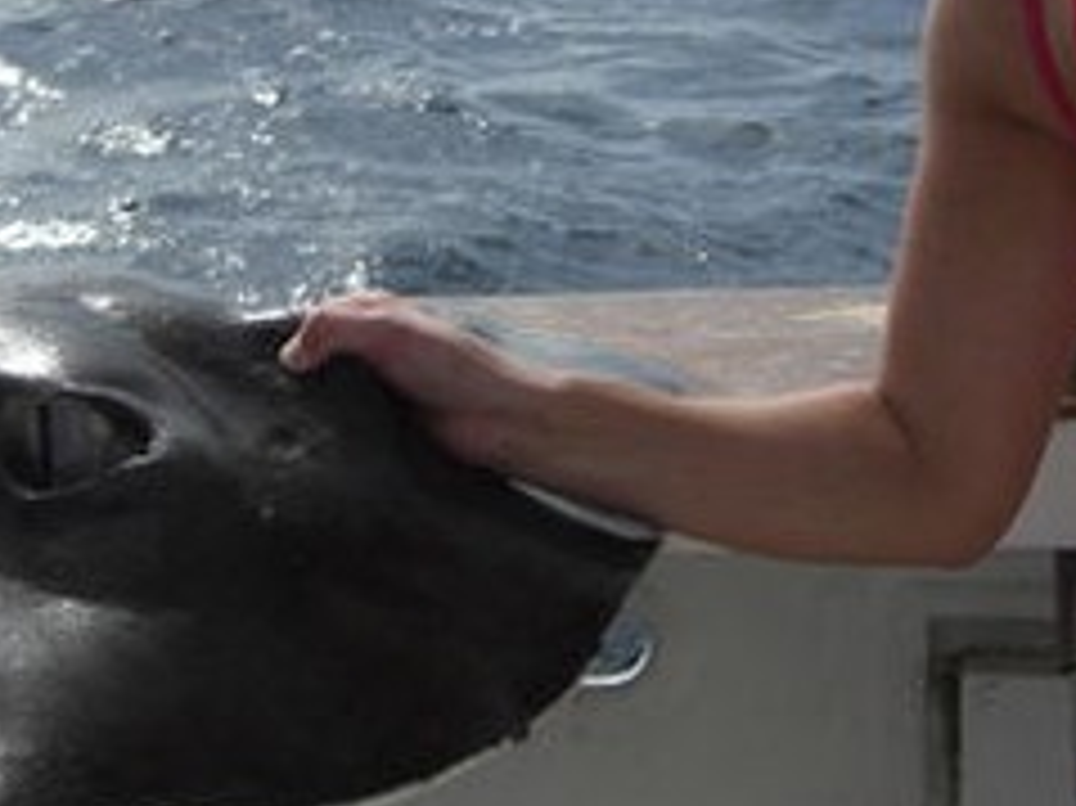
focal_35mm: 100
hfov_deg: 19.6
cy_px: 230
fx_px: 3107
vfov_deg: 14.7
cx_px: 612
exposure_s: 1/250
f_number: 8
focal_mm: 7.9
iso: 80
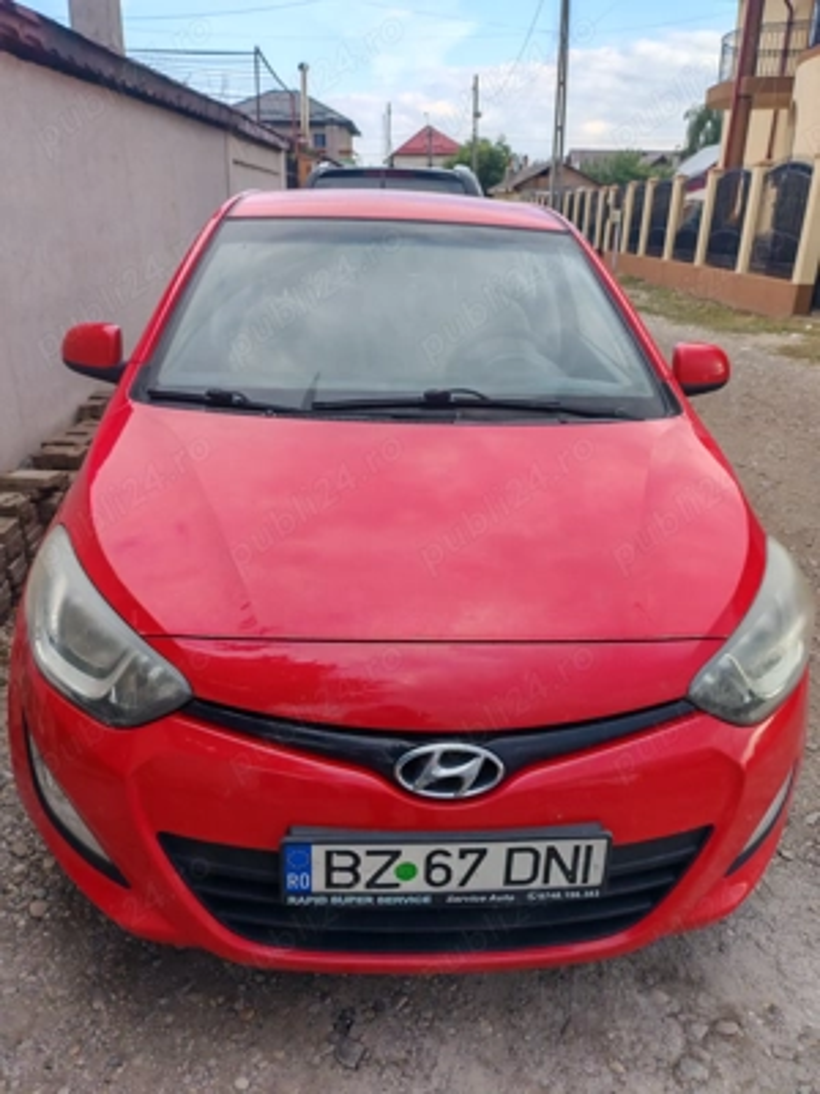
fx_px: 853
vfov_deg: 65.3
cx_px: 410
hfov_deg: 51.4
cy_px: 547
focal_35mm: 27
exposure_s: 1/840
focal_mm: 5.52
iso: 50
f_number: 1.95
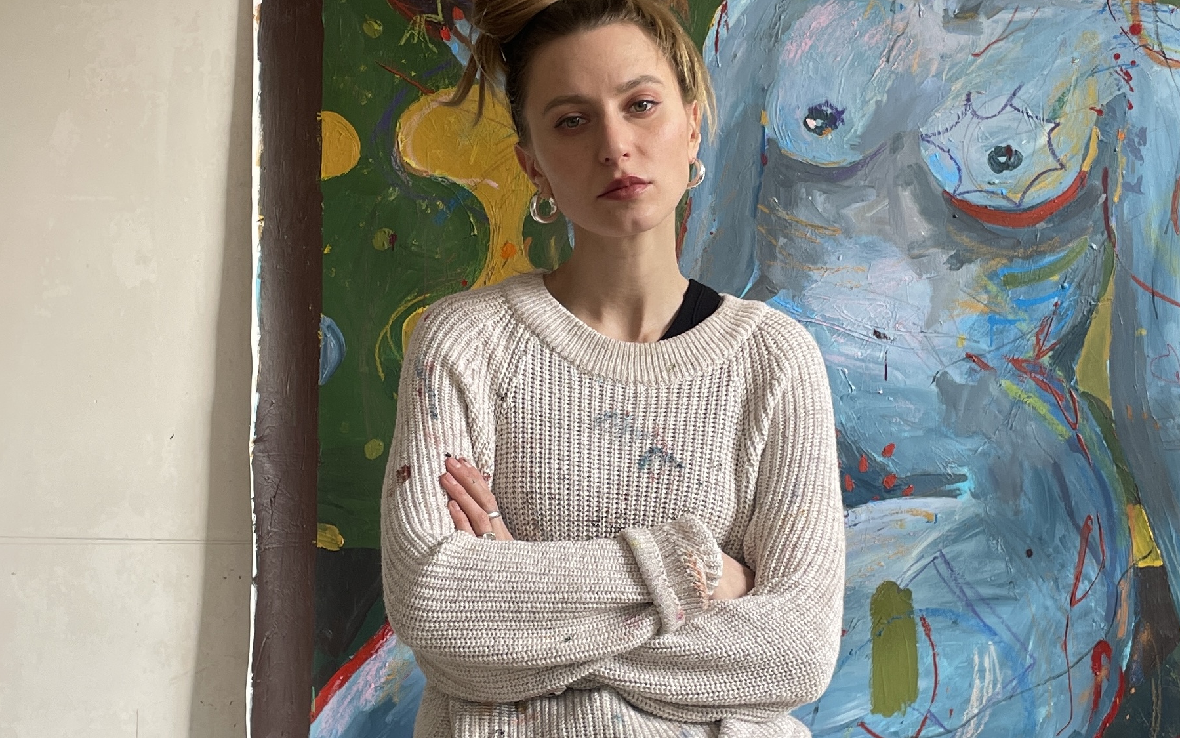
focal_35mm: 37
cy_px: 407
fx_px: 1190
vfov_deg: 34.4
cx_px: 587
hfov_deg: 52.7
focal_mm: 4.2
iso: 50
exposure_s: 1/121
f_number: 1.6
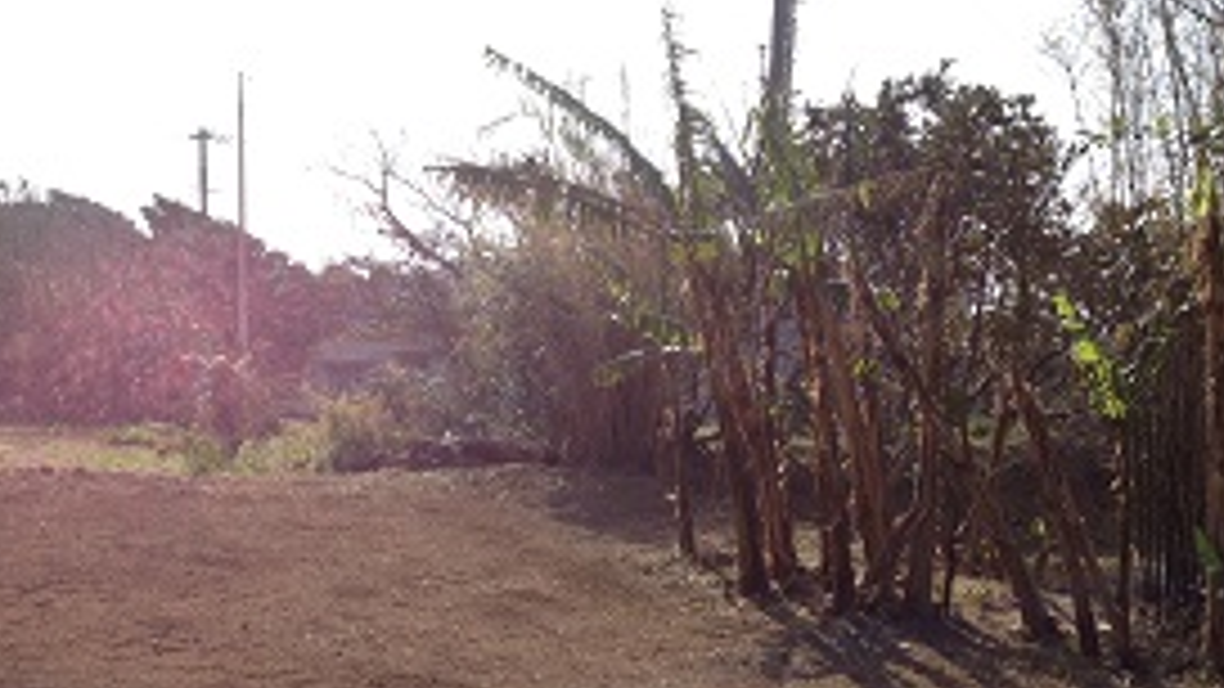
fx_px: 1818
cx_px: 441
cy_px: 648
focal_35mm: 56
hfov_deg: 36.9
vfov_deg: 20.9
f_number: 2.4
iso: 50
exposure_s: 1/1416
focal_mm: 4.28
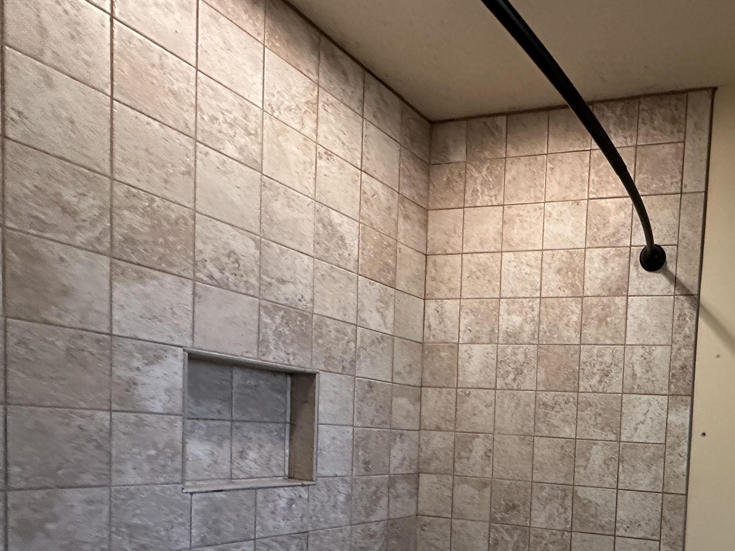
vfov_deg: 47.0
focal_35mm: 27
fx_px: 573
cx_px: 663
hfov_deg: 56.3
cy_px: 481
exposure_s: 1/60
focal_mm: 2.22
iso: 800
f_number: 2.2
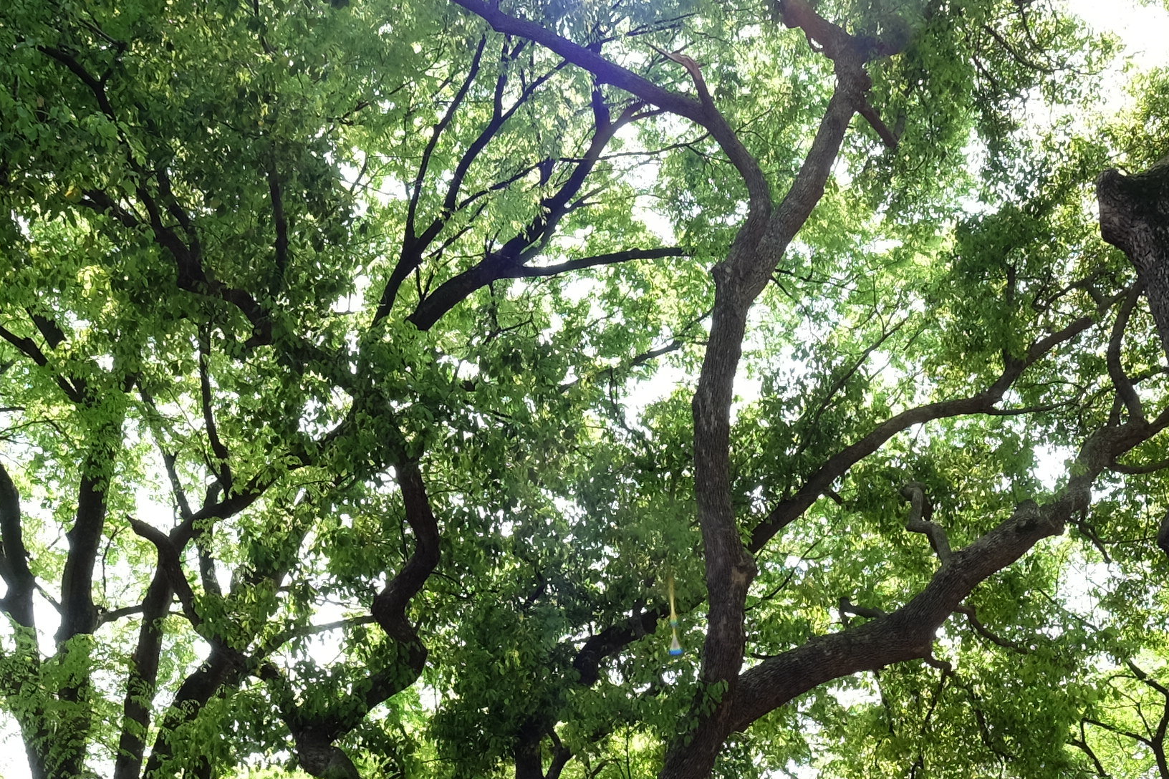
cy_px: 889
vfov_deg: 27.0
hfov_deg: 43.4
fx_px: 1461
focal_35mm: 45
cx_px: 711
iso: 200
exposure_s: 1/40
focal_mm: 10
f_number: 8
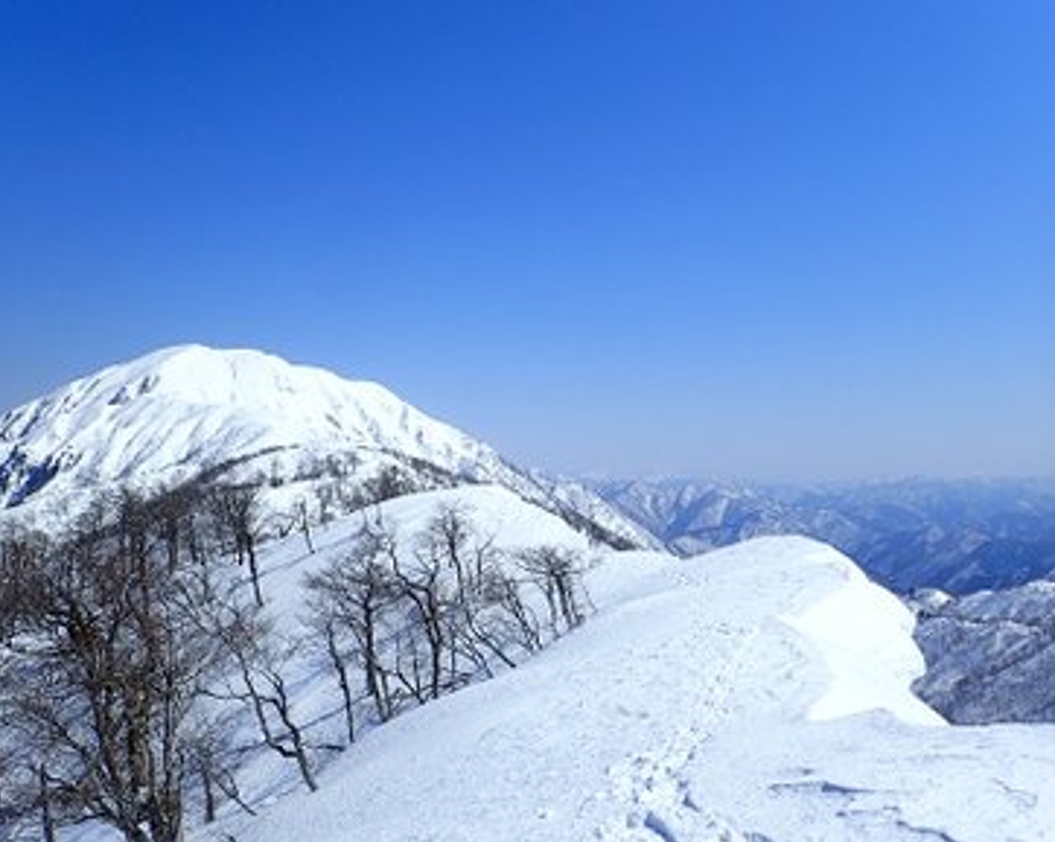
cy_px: 422
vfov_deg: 53.1
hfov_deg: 64.1
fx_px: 842
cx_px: 525
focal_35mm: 27
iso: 100
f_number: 8
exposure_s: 1/400
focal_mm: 4.5
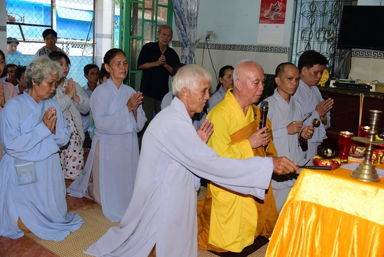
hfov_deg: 50.7
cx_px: 192
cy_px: 128
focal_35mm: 38
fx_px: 405
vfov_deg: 35.1
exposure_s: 1/60
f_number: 4
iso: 320
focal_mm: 38
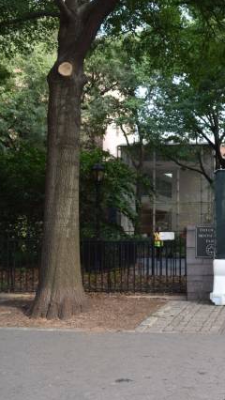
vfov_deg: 47.3
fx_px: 456
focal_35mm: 43
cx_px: 274
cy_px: 200
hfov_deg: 24.9
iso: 400
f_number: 7.1
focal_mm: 18
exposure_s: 1/200
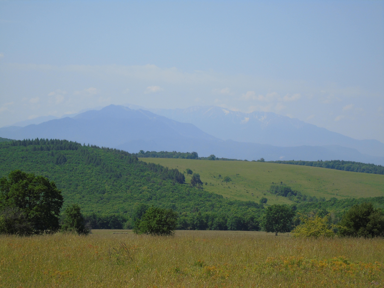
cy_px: 144
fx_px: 1376
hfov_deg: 15.9
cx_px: 192
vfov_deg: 12.0
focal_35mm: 124
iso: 80
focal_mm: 22
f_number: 4.6
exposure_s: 1/640
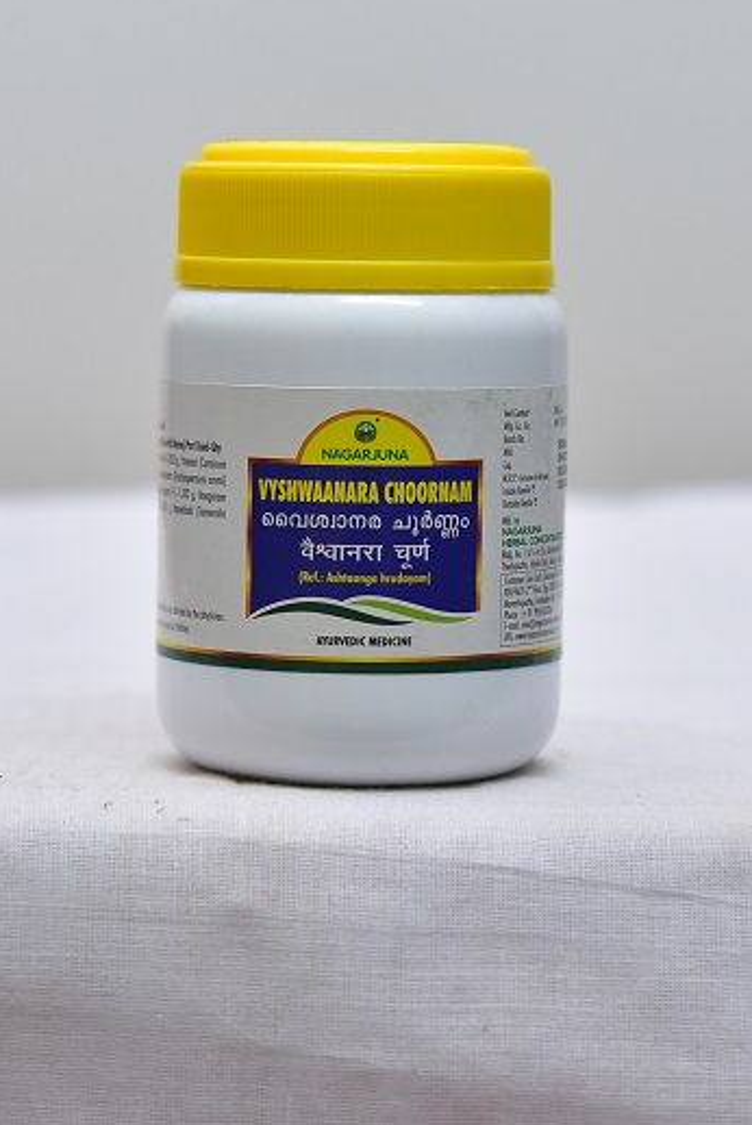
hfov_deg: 19.2
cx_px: 374
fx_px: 2222
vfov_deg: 28.4
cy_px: 558
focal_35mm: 71
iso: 1600
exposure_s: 1/125
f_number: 4
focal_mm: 70
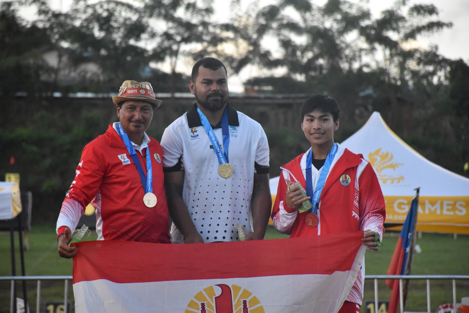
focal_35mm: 210
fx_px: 2736
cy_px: 156
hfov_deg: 9.8
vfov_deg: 6.5
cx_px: 234
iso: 4000
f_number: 5.6
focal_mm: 140
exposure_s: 1/2000
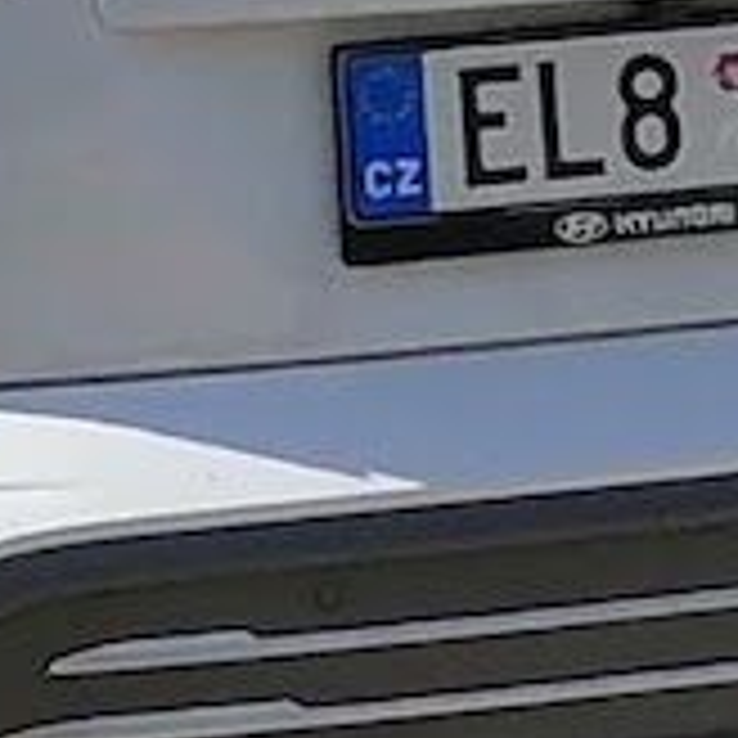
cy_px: -788
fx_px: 7067
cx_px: 1472
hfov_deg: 5.8
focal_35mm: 293
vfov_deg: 5.8
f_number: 1.8
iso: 50
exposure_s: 1/1883
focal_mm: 5.3
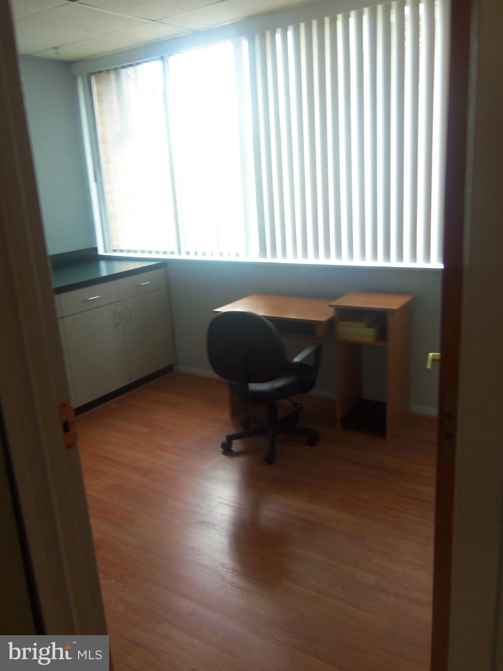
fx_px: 542
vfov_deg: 63.4
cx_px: 252
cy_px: 336
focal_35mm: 28
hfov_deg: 49.7
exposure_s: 1/25
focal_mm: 5.1
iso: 100
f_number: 3.9
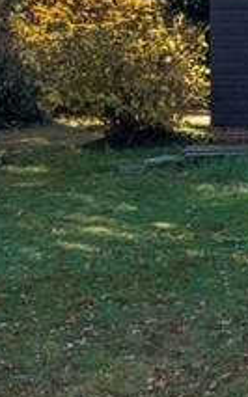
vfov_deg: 16.9
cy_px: 34
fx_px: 1320
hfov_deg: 8.8
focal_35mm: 122
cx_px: 751
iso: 100
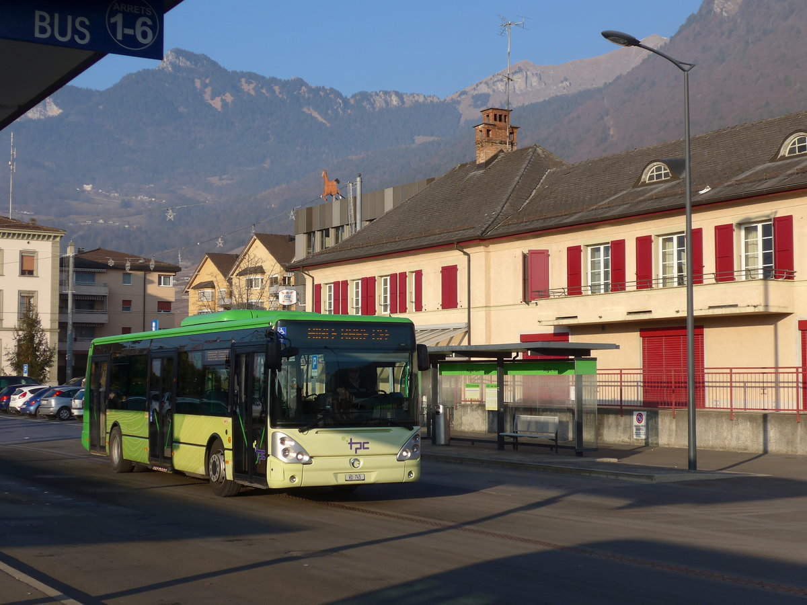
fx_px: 1282
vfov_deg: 26.6
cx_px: 404
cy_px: 302
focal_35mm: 55
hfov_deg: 34.9
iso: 80
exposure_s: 1/800
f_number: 3.4
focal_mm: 11.3
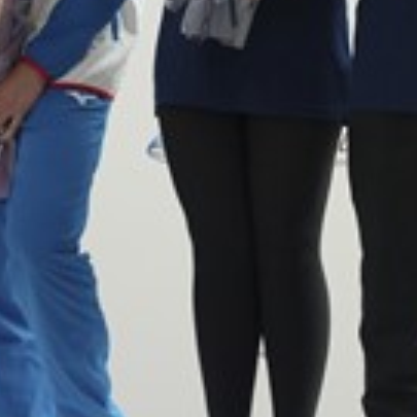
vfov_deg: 6.2
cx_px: 525
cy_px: -49
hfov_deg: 6.2
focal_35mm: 280
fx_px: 3816
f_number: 4
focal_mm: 62
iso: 1000
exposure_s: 1/160
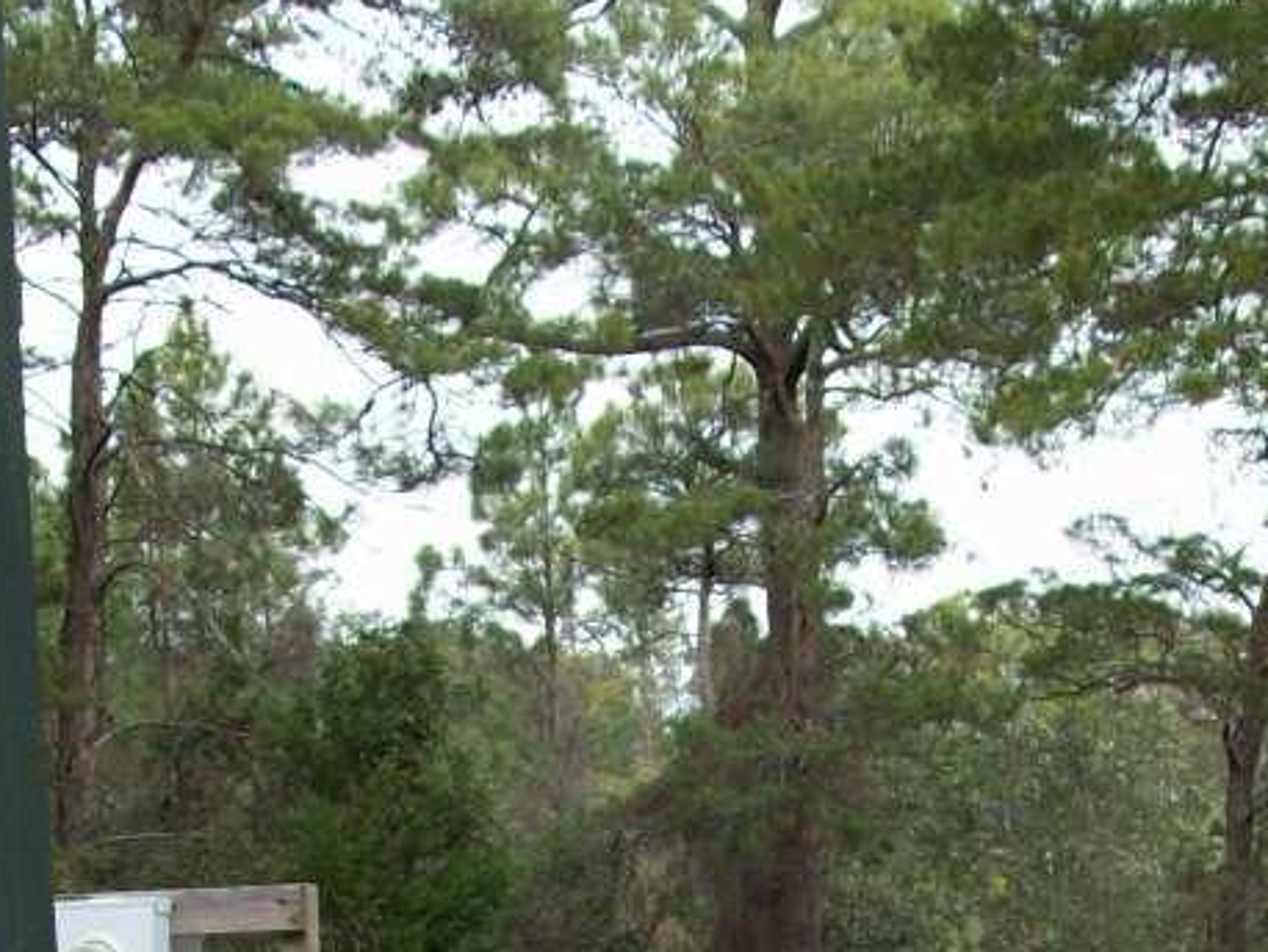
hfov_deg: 20.6
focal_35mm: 95
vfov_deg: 14.7
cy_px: 1317
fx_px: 3482
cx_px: 759
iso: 64
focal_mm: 5.7
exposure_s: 1/325
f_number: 2.8
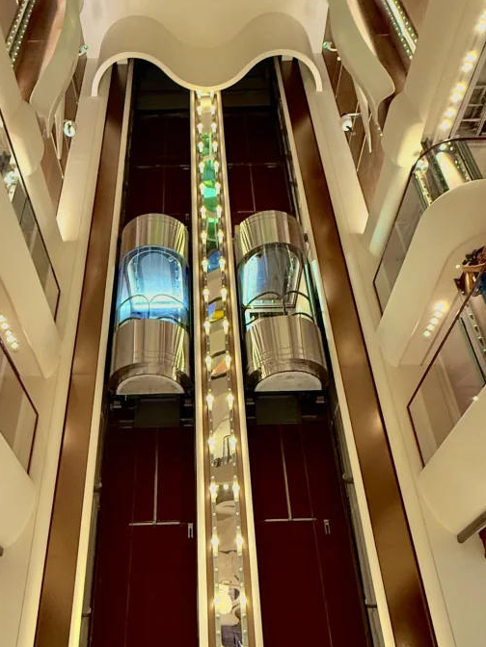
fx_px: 562
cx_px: 206
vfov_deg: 59.4
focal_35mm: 30
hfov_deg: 46.6
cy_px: 396
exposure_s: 1/60
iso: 400
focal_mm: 2.22
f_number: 2.2
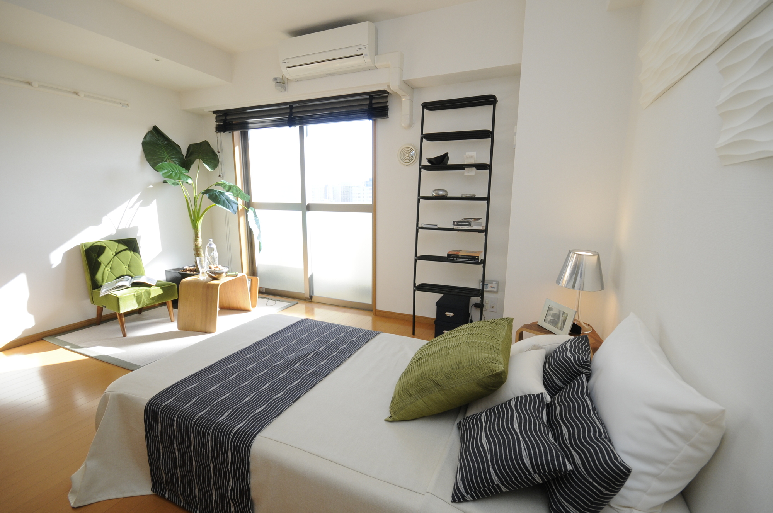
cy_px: 256
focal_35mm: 15
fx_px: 322
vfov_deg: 77.2
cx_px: 386
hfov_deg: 100.5
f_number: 9
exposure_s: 1/60
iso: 400
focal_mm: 10
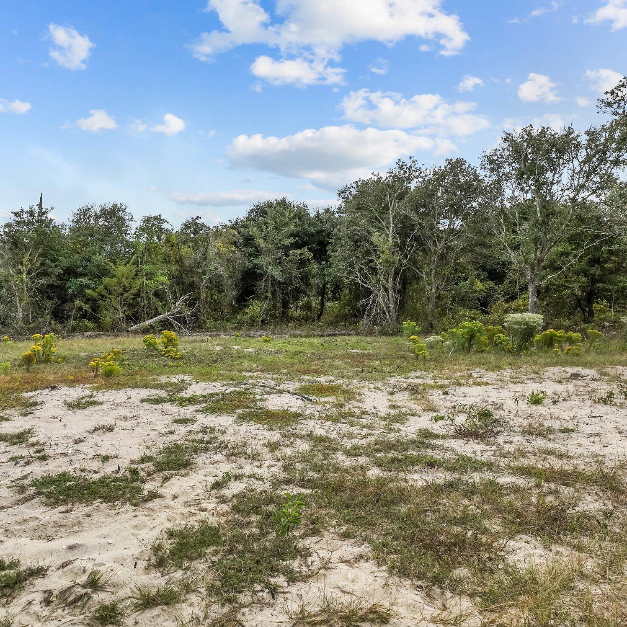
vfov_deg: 55.6
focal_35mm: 29
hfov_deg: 55.1
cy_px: 318
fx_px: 594
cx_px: 245
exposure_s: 1/5000
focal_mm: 12.29
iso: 180
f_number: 2.8
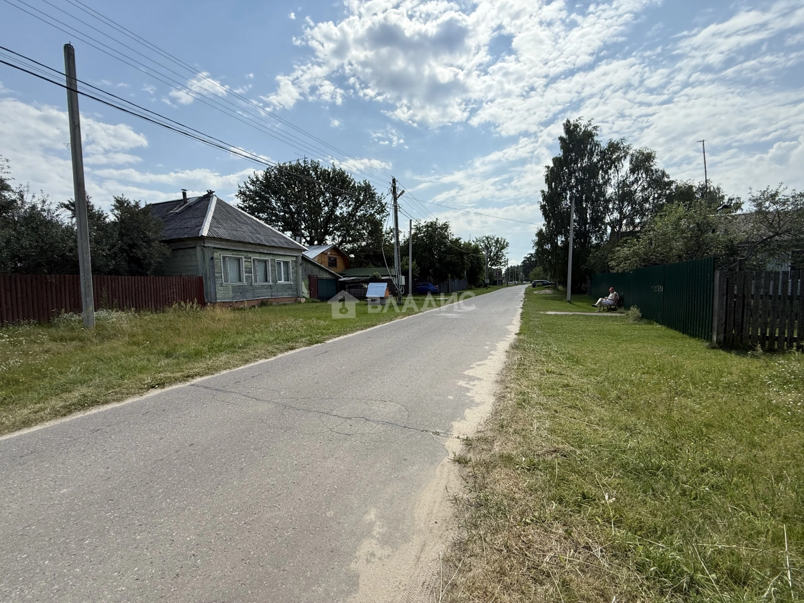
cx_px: 402
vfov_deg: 85.7
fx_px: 325
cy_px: 302
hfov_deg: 102.1
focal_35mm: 14
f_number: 2.2
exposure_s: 1/2506
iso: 64
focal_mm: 2.22
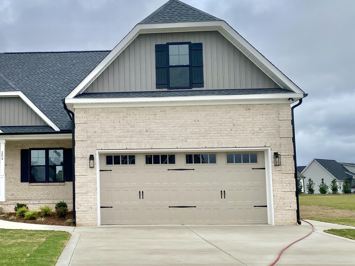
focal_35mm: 46
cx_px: 81
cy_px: 146
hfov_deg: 39.9
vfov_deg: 31.5
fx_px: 472
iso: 32
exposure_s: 1/4808
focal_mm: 4.25
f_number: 1.8
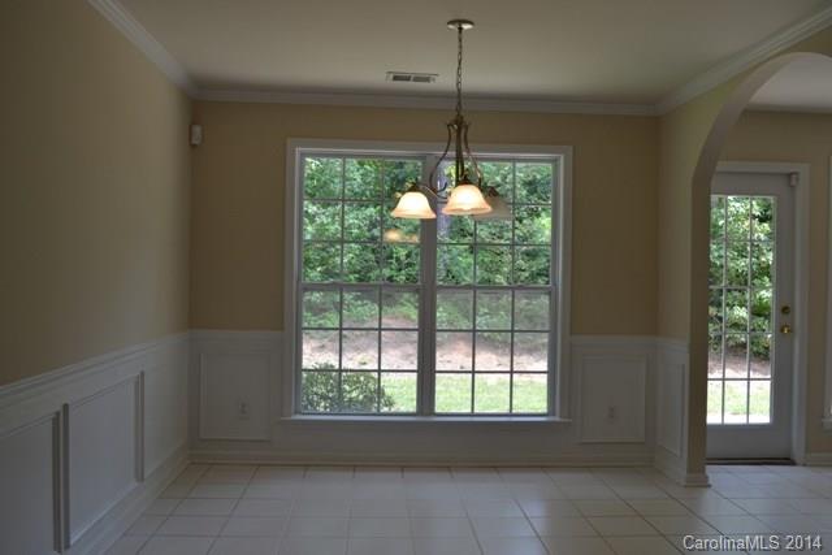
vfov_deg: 40.0
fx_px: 763
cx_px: 416
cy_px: 278
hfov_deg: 57.2
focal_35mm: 33
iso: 280
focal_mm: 22
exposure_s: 1/125
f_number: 5.6
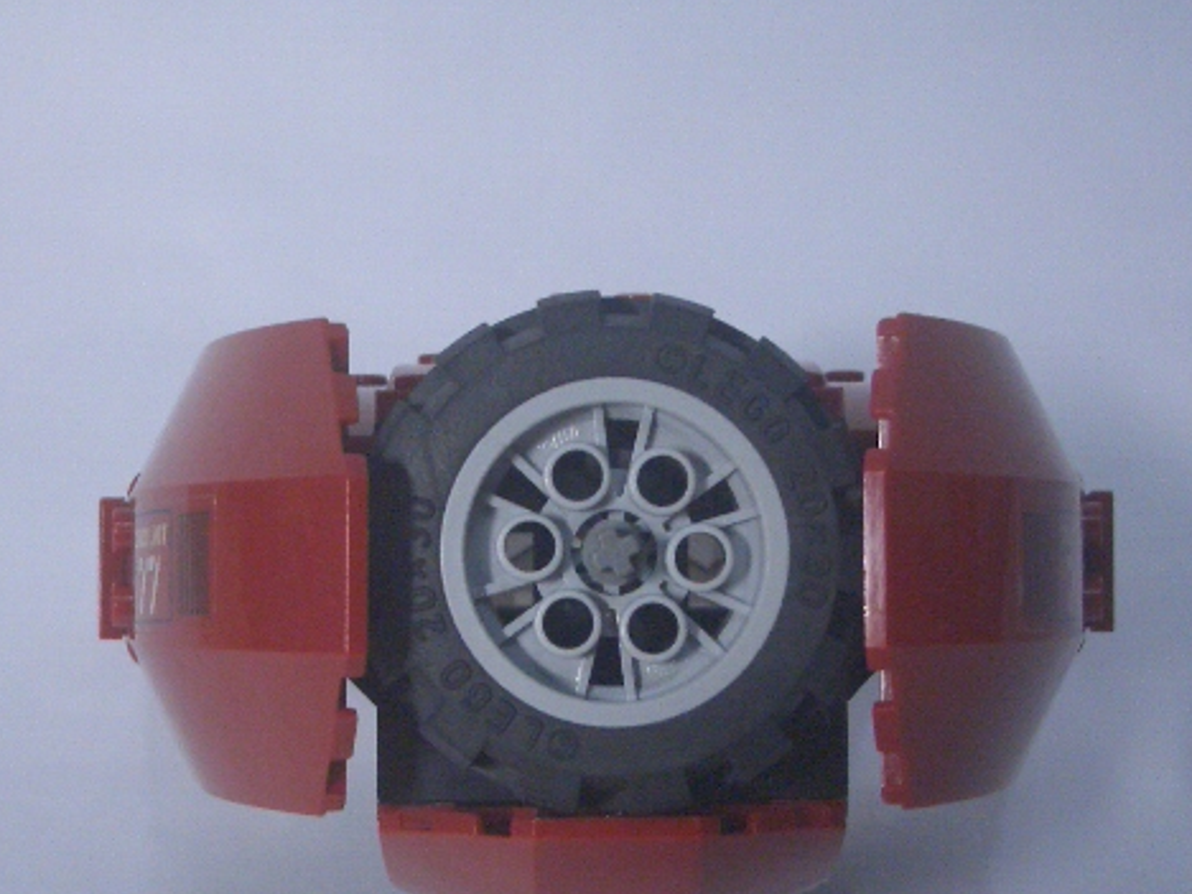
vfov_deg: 21.9
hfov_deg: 29.0
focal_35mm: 67
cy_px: 581
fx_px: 2307
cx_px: 596
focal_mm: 8.2
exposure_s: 1/40
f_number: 3.1
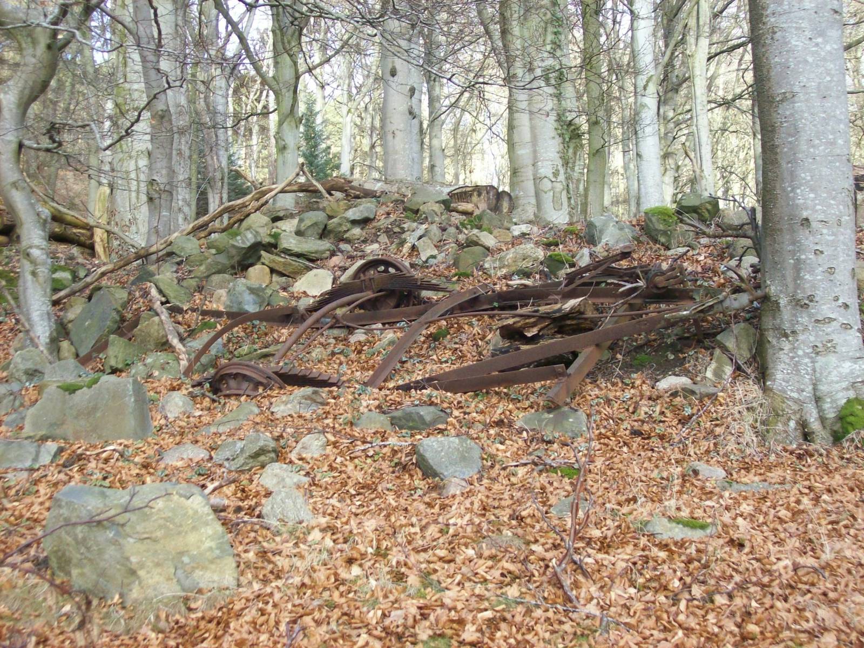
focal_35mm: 56
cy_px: 324
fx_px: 1398
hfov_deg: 34.3
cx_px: 432
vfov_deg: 26.1
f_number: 3.4
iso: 173
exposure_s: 1/169
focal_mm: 9.4
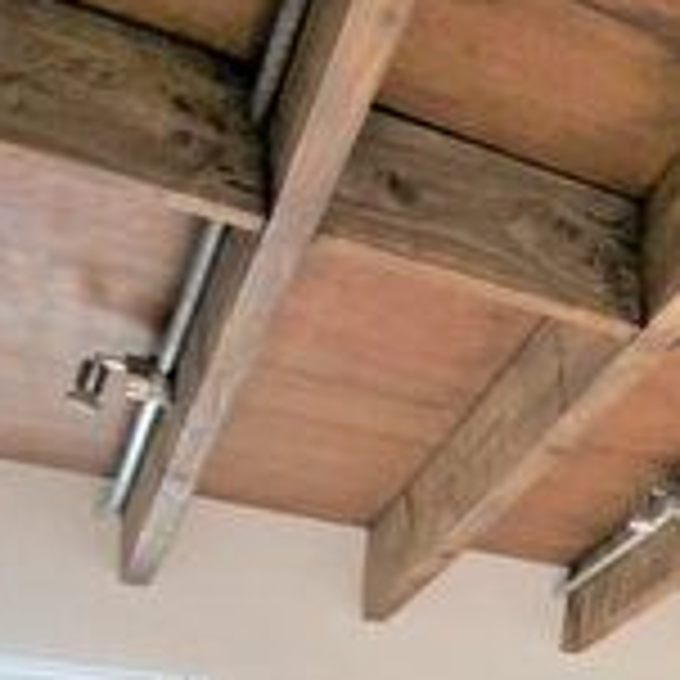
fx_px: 1444
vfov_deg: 21.7
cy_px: 1043
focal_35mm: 65
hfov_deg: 17.9
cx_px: 1378
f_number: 6.3
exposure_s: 1/60
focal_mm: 11
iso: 250
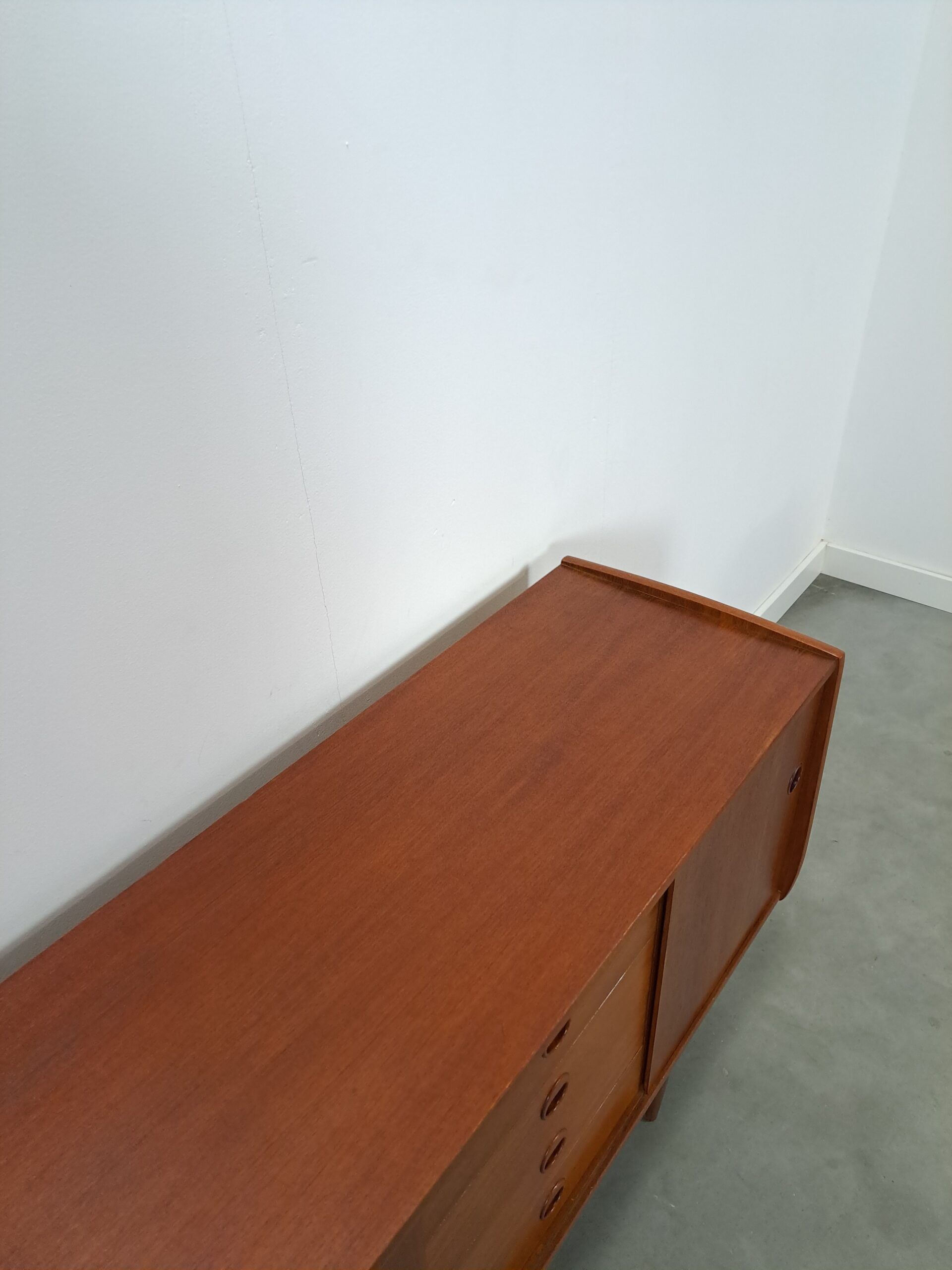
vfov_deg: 71.6
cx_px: 476
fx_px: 880
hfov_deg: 56.8
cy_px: 635
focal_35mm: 24
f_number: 1.8
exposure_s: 1/100
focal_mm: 5.23
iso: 400
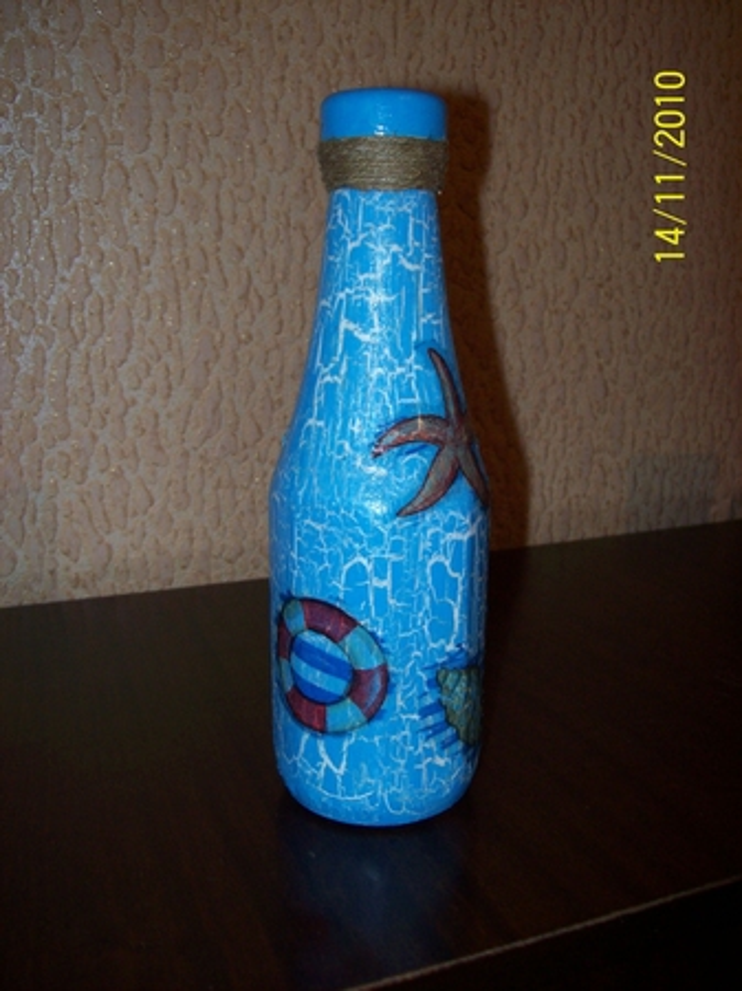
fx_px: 1030
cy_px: 496
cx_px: 371
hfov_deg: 39.6
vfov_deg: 51.4
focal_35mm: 36
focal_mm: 6
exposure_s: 1/64
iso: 80
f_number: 2.7
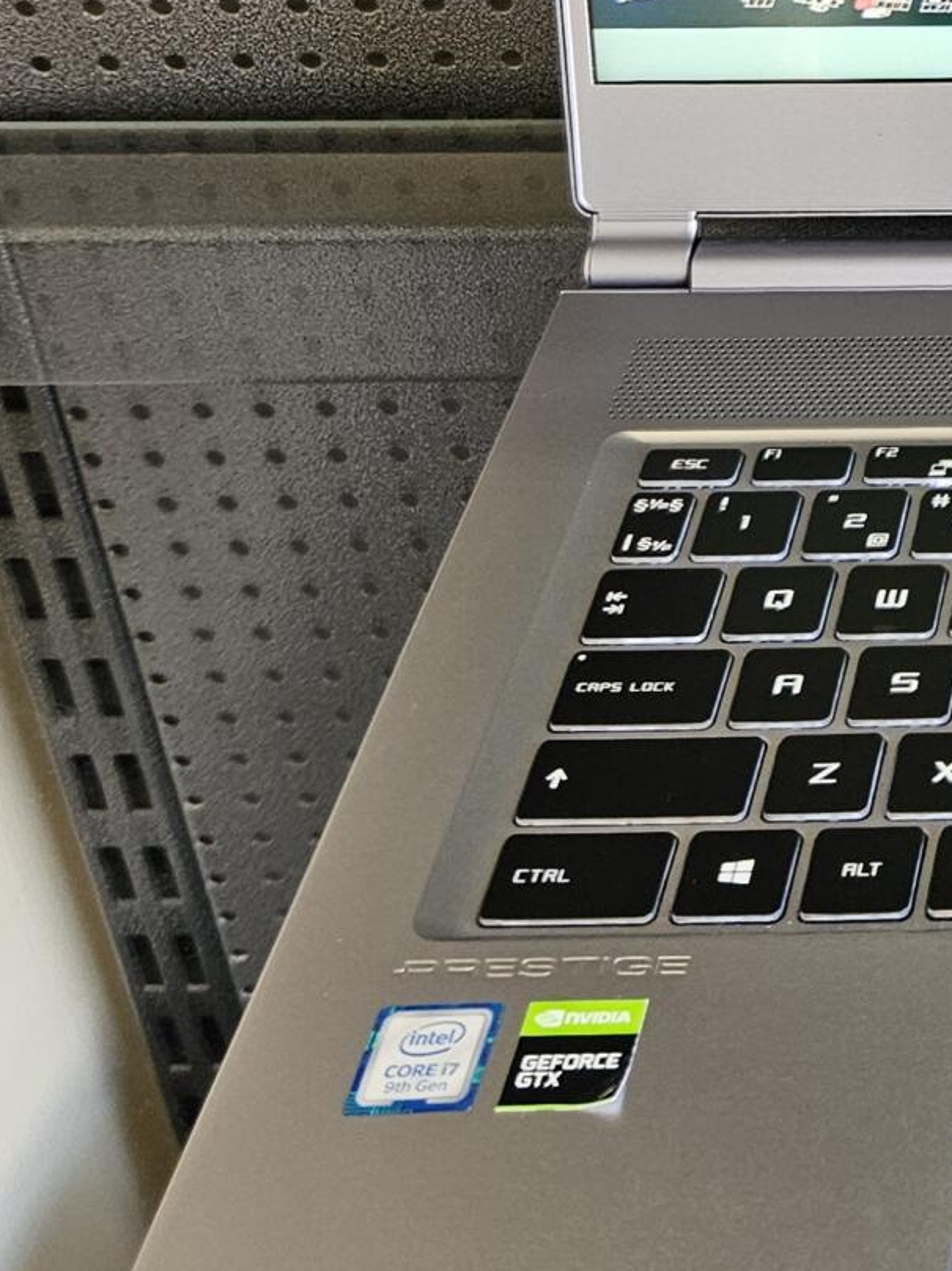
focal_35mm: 73
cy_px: -118
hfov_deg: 17.8
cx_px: 1474
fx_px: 2678
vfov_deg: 24.9
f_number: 1.8
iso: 200
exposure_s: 1/100
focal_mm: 5.4
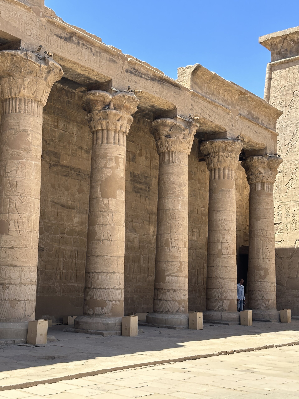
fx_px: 553
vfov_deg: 39.7
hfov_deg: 30.3
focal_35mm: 48
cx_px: 150
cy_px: 200
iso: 64
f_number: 1.78
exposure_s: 1/1517
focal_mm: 6.86
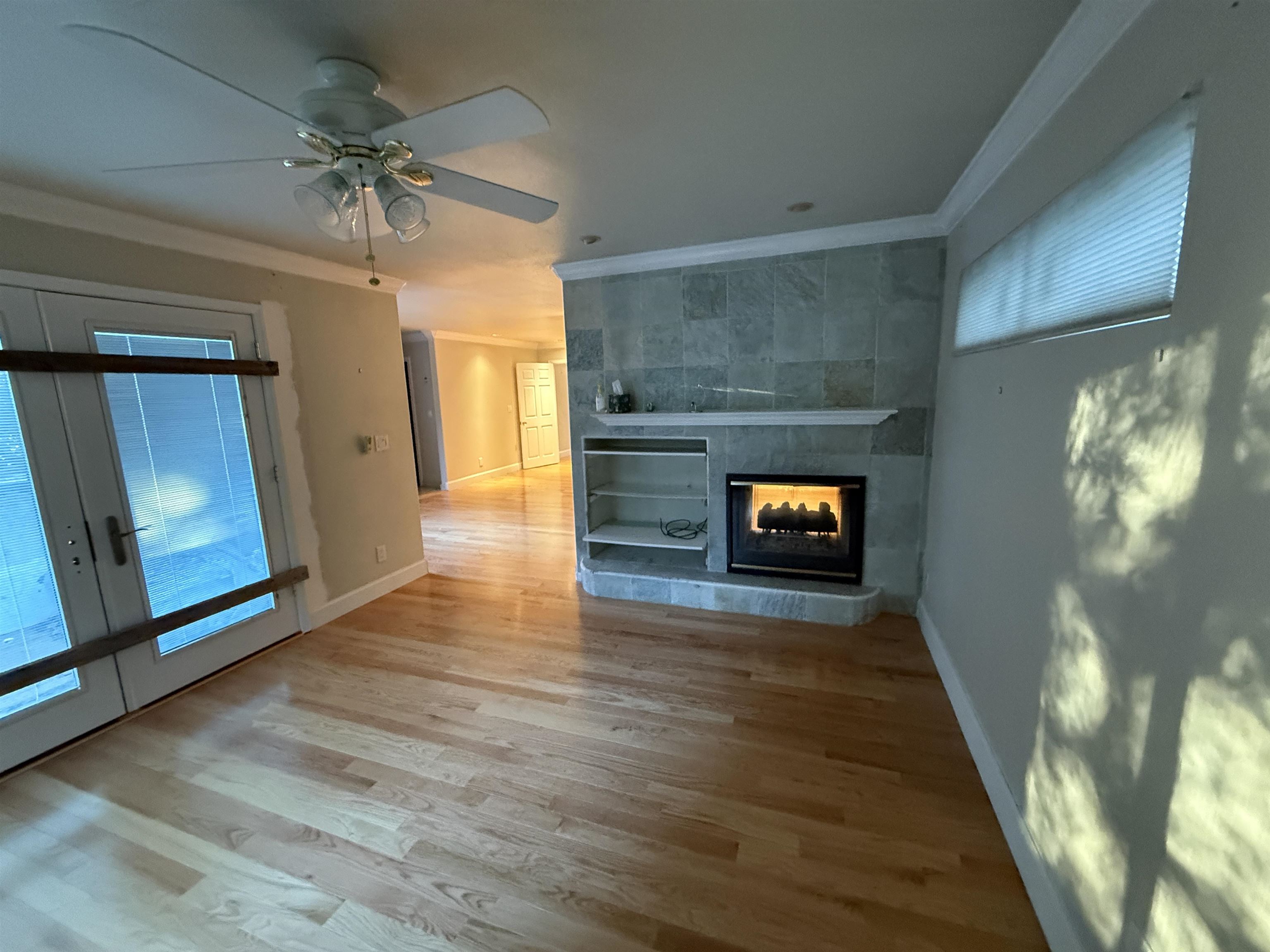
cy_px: 476
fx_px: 514
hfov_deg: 102.1
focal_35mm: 14
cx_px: 635
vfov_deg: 85.7
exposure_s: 1/60
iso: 800
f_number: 2.2
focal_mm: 2.22
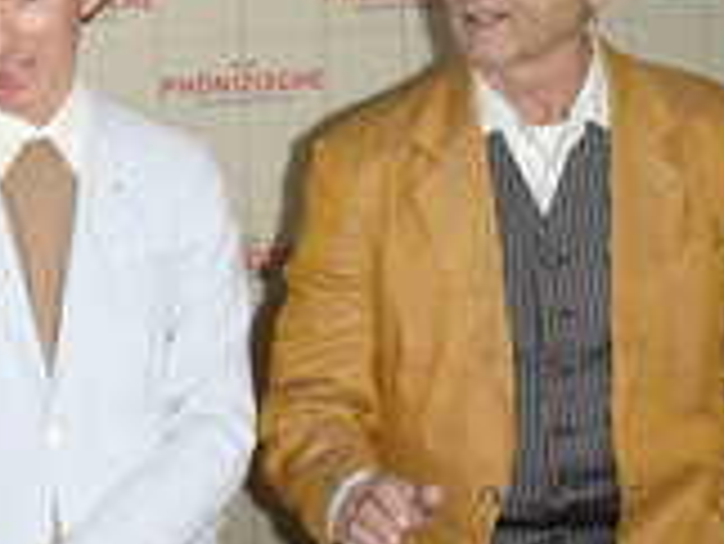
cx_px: 7
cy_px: 261
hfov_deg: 19.6
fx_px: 2030
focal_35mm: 97
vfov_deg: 15.3
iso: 320
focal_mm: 36
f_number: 5.6
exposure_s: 1/160
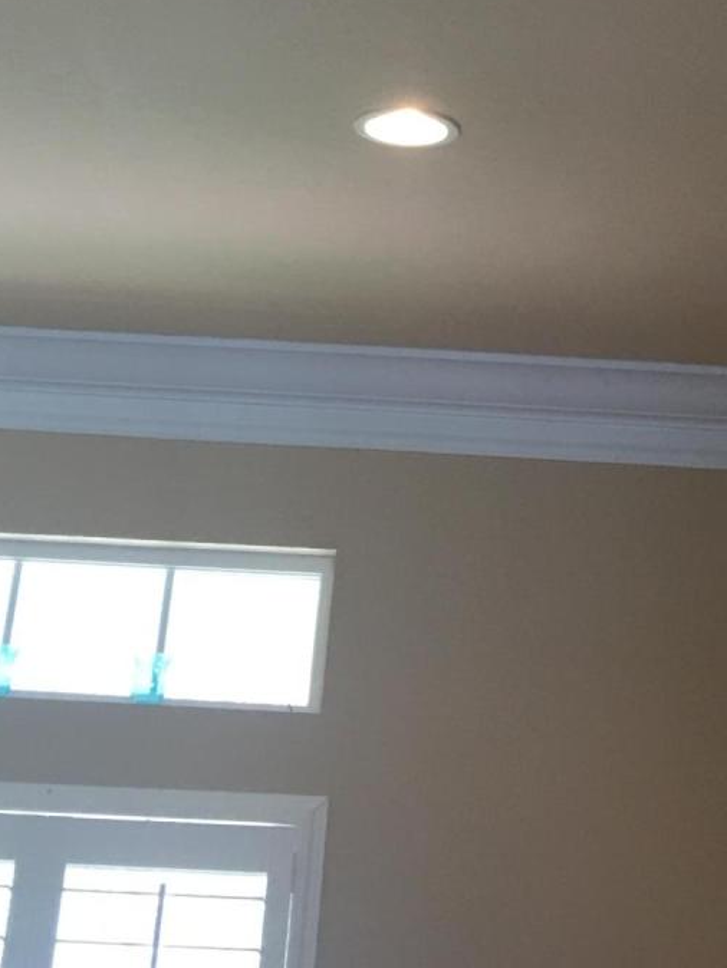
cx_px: 563
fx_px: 2407
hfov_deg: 17.1
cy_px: -261
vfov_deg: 20.9
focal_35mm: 86
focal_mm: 4.15
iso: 40
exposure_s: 1/30
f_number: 2.2
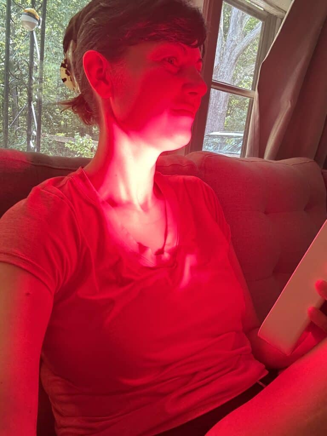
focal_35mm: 30
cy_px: 218
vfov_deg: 60.0
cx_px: 164
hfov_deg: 46.8
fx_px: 378
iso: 50
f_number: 1.9
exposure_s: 1/60
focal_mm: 2.69
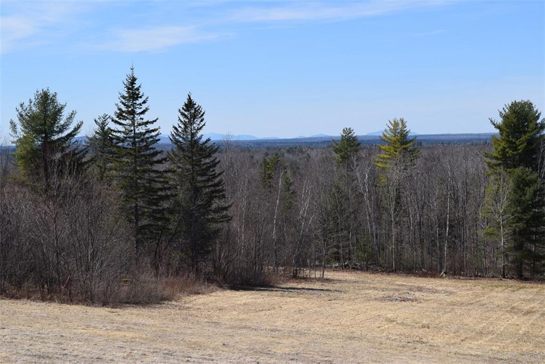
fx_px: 909
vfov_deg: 22.7
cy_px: 182
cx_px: 272
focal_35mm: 60
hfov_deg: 33.4
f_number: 10
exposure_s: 1/200
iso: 100
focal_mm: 40
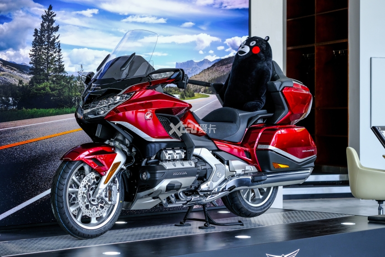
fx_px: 888
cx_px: 192
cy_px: 128
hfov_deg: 24.5
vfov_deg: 16.5
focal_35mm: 83
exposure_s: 1/250
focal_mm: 55
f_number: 3.5
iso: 800
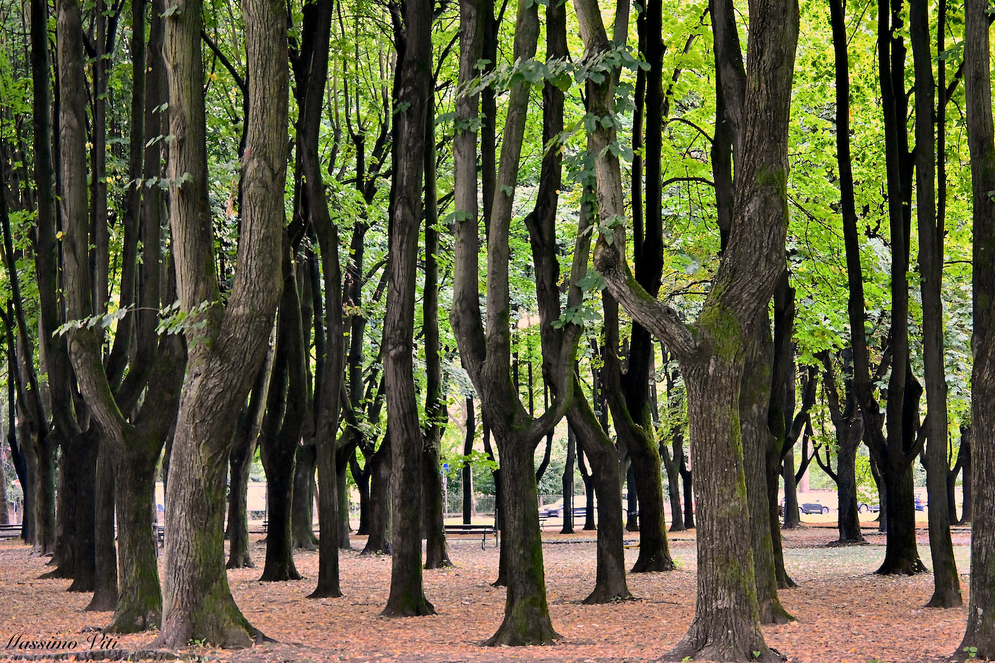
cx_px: 553
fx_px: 2349
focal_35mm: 85
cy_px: 303
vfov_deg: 16.1
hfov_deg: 23.9
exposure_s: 1/30
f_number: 6.3
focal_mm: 50
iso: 2000
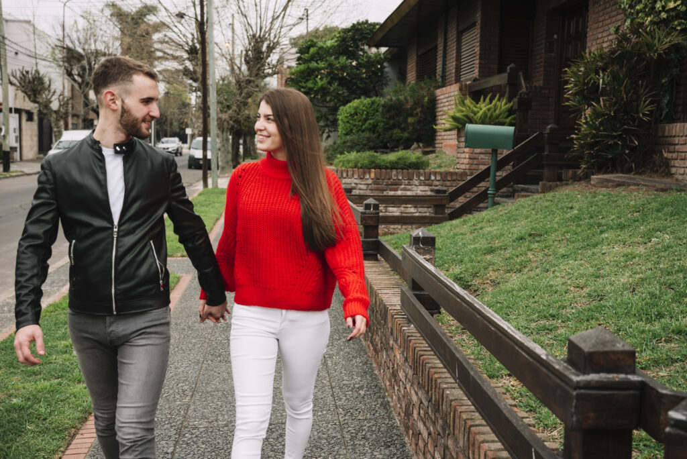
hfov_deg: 44.5
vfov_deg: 30.6
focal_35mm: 44
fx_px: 840
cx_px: 344
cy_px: 230
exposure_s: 1/800
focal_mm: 44
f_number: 4
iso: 200
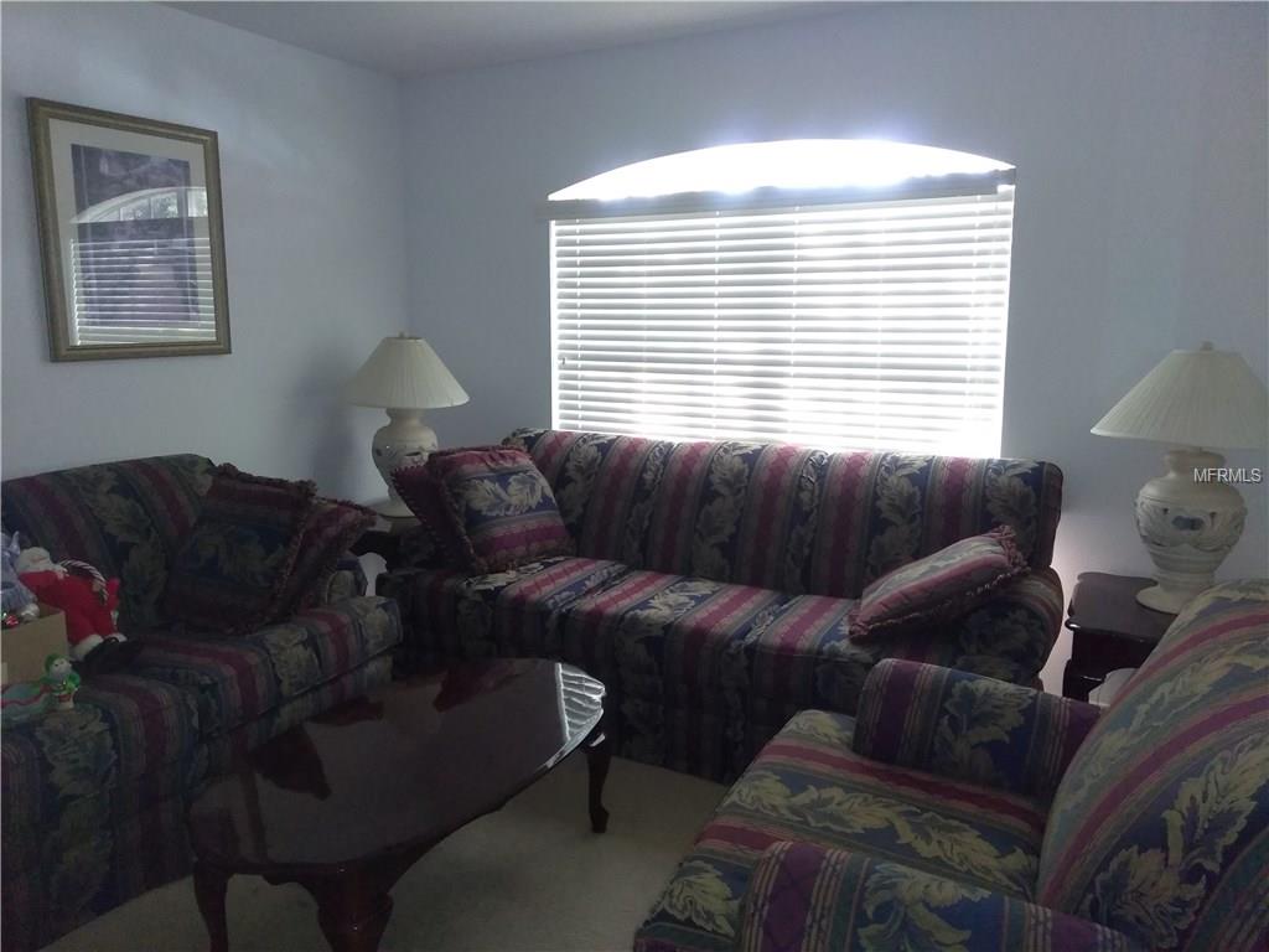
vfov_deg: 66.0
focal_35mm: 20
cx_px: 634
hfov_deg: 81.7
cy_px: 476
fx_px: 733
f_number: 2.2
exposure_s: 1/30
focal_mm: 3.46
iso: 792
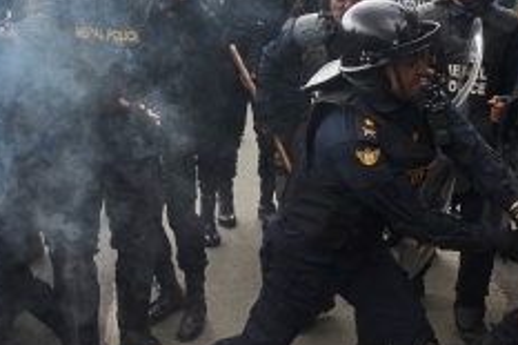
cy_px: 237
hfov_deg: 28.7
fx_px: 1006
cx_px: 349
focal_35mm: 70
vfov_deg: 19.4
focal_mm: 24
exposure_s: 1/1250
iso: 1000
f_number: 5.6
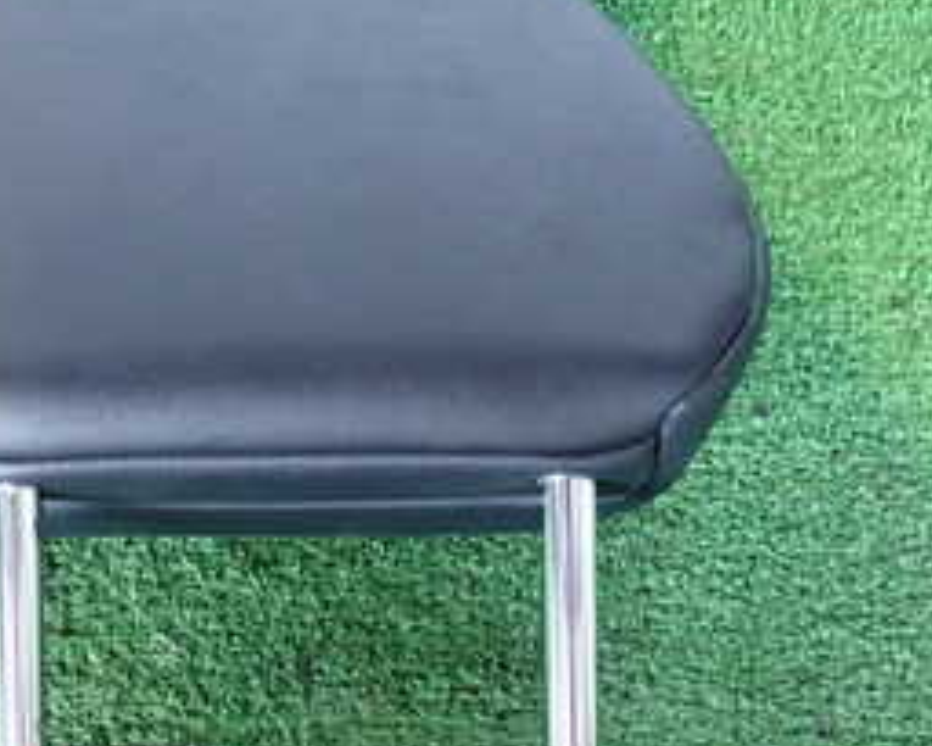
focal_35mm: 69
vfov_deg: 21.9
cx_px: 289
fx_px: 1903
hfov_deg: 27.3
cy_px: 570
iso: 500
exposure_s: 1/30
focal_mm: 5.4
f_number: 2.3
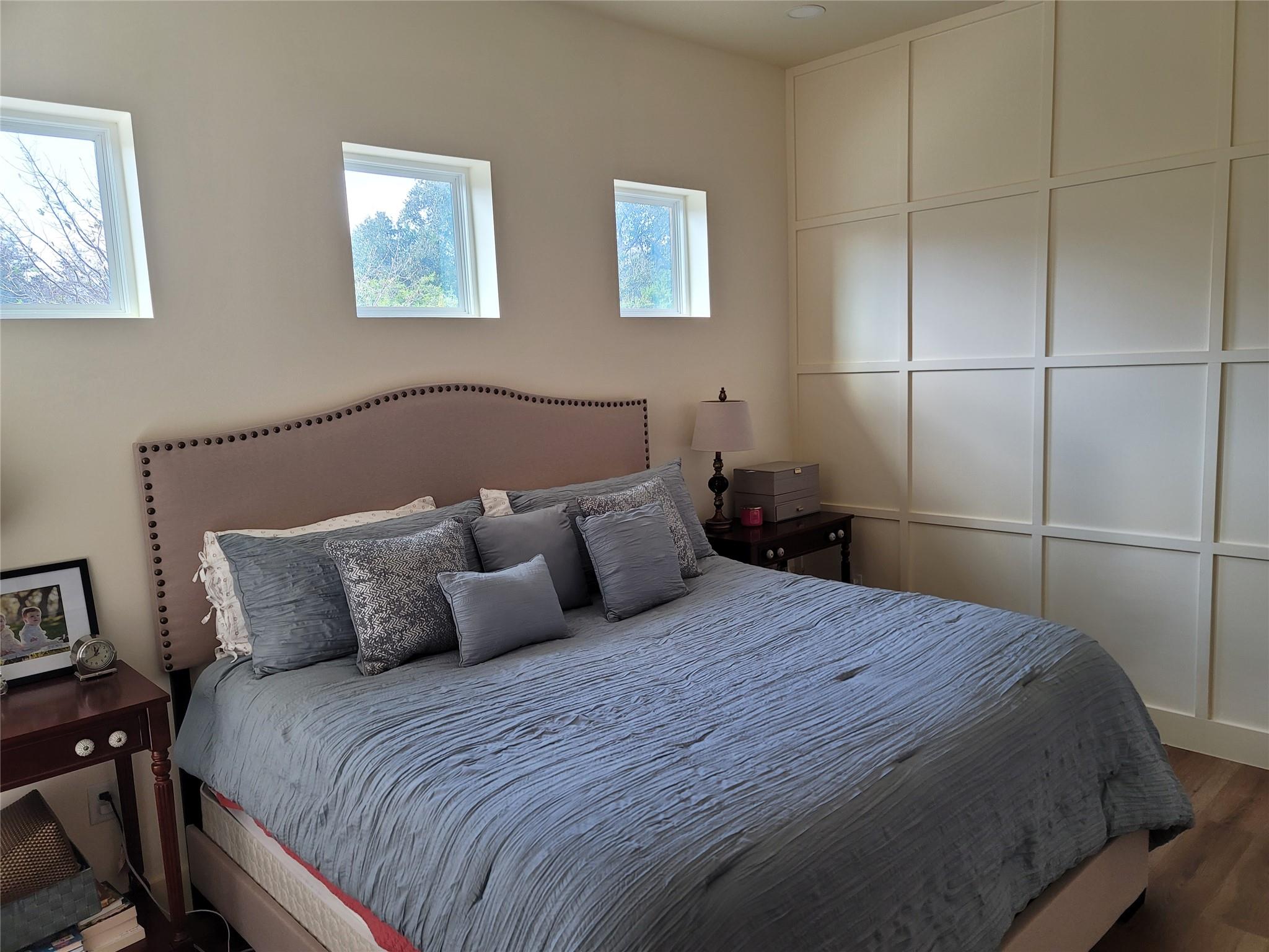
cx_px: 634
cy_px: 476
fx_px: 916
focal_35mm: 25
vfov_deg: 54.9
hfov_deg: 69.4
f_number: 1.8
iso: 160
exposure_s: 1/120
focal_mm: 7
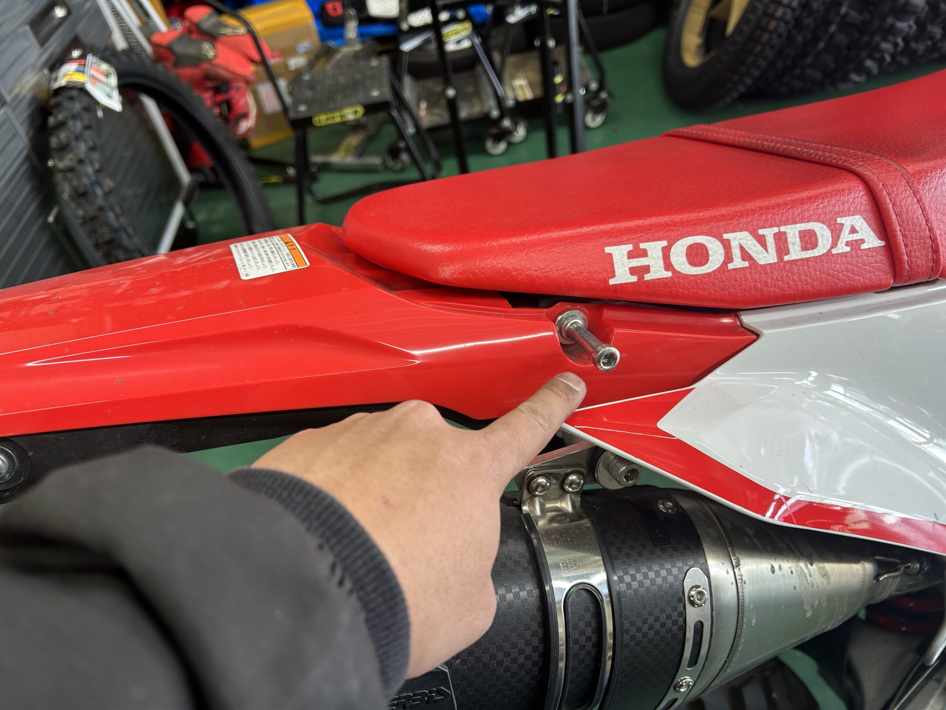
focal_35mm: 26
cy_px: 355
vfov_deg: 53.1
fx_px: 711
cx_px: 473
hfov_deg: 67.3
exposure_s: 1/120
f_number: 1.5
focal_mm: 5.7
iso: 64
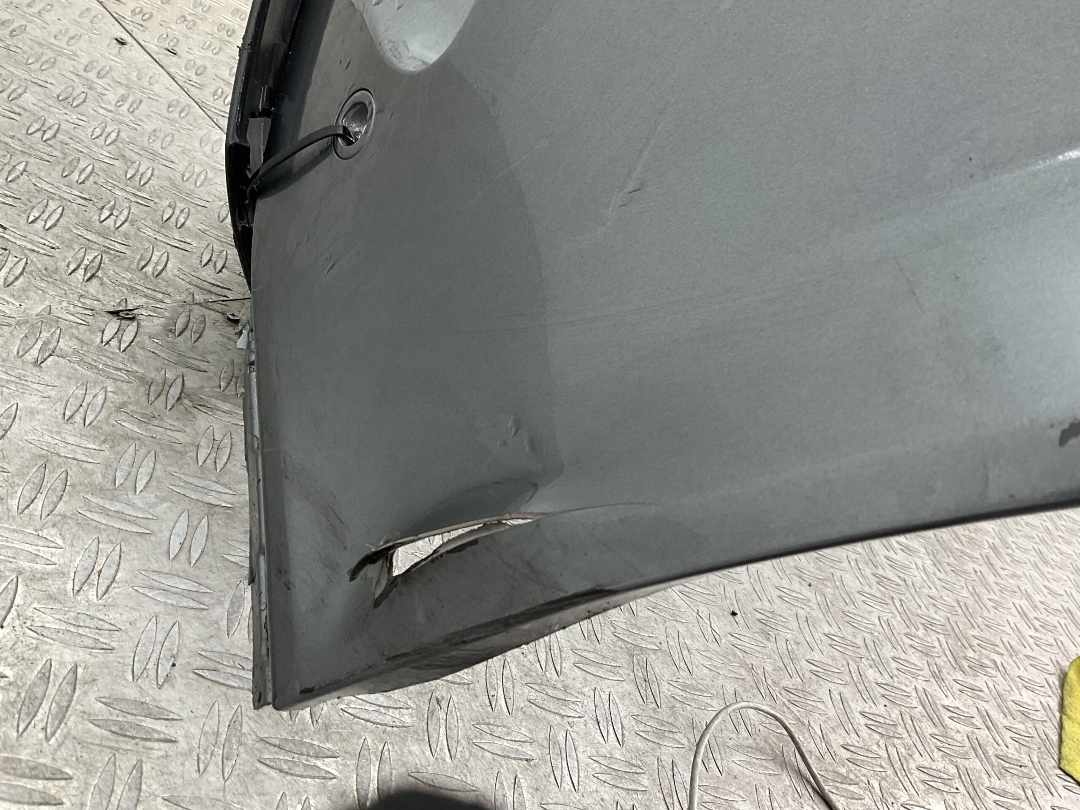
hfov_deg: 61.7
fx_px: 905
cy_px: 405
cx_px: 540
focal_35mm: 29
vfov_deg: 48.2
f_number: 1.8
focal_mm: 3
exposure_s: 1/120
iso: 50
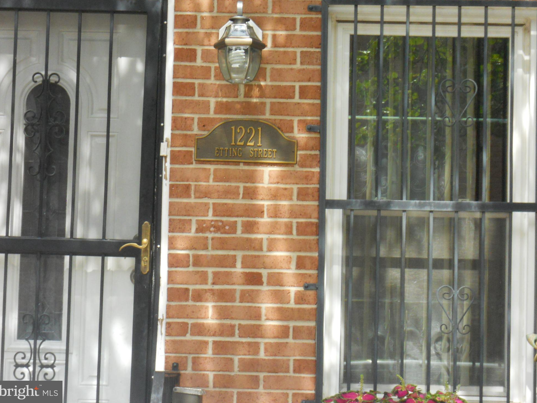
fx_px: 2281
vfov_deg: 10.1
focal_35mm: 147
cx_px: 276
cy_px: 192
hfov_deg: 13.4
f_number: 6.6
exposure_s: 1/250
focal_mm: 25
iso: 500
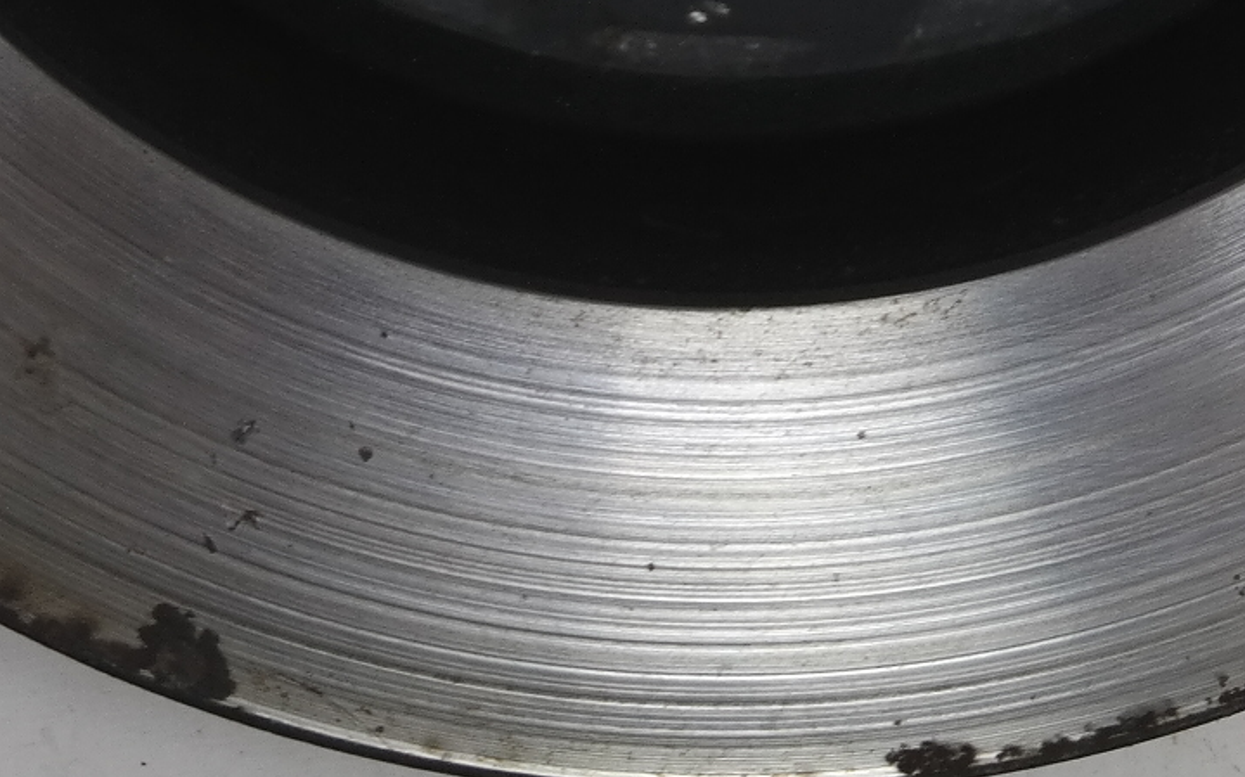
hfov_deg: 12.1
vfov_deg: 7.3
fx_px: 5869
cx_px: 708
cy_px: -767
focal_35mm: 173
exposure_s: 1/50
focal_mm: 27
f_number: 4
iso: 400
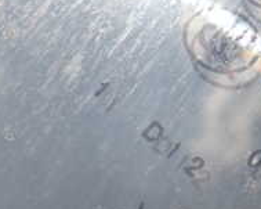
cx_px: 363
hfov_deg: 18.7
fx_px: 718
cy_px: -4
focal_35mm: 93
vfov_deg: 16.2
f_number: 9
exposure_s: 1/125
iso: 100
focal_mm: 5.4
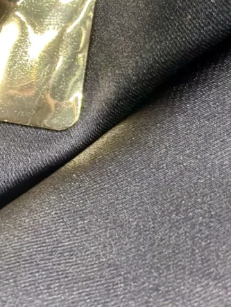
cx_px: -114
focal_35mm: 144
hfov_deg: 10.0
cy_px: 24
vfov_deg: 13.6
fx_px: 1281
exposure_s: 1/60
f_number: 1.78
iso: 320
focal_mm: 6.86
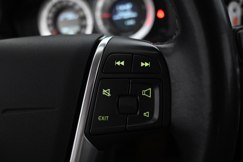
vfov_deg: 40.0
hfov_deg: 57.2
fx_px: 223
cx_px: 122
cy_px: 81
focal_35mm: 33
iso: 3600
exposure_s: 1/40
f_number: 4
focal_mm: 22
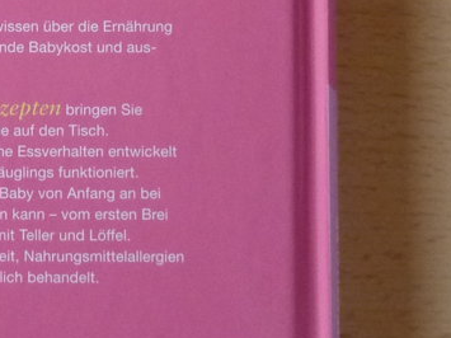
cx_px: -40
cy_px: 14
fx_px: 1224
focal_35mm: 94
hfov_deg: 20.0
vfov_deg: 15.5
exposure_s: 1/30
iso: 400
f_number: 3.3
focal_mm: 4.5
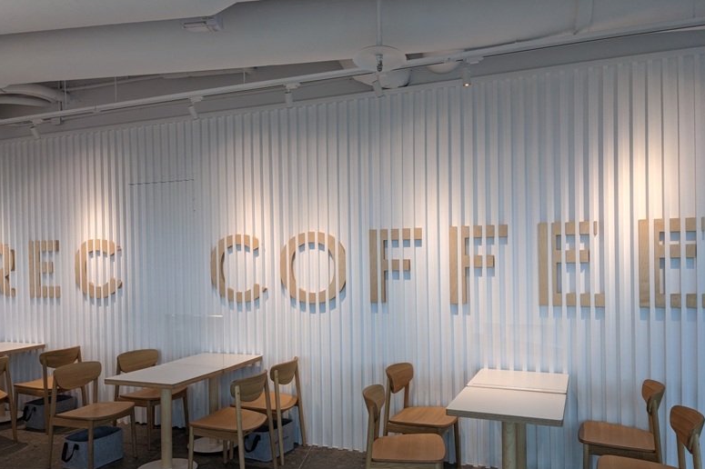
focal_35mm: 29
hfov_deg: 63.7
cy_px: 265
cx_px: 347
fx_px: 568
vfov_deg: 44.8
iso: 55
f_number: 1.73
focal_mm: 4.38
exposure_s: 1/121
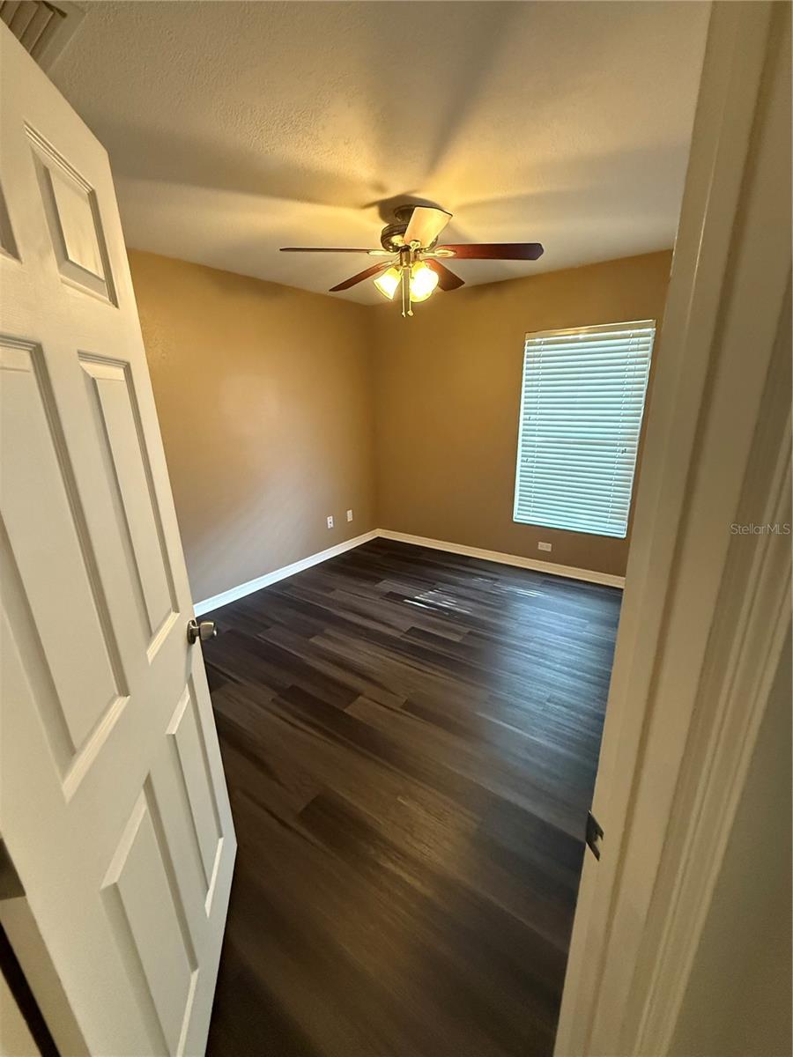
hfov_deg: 85.7
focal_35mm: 14
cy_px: 528
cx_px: 396
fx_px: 428
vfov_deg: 102.1
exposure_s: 1/60
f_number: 2.2
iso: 1000
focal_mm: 2.22
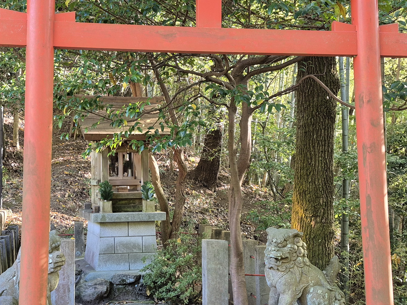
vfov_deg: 30.2
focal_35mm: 48
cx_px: 154
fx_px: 564
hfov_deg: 39.4
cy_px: 182
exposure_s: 1/100
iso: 160
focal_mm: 5.4
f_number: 1.8
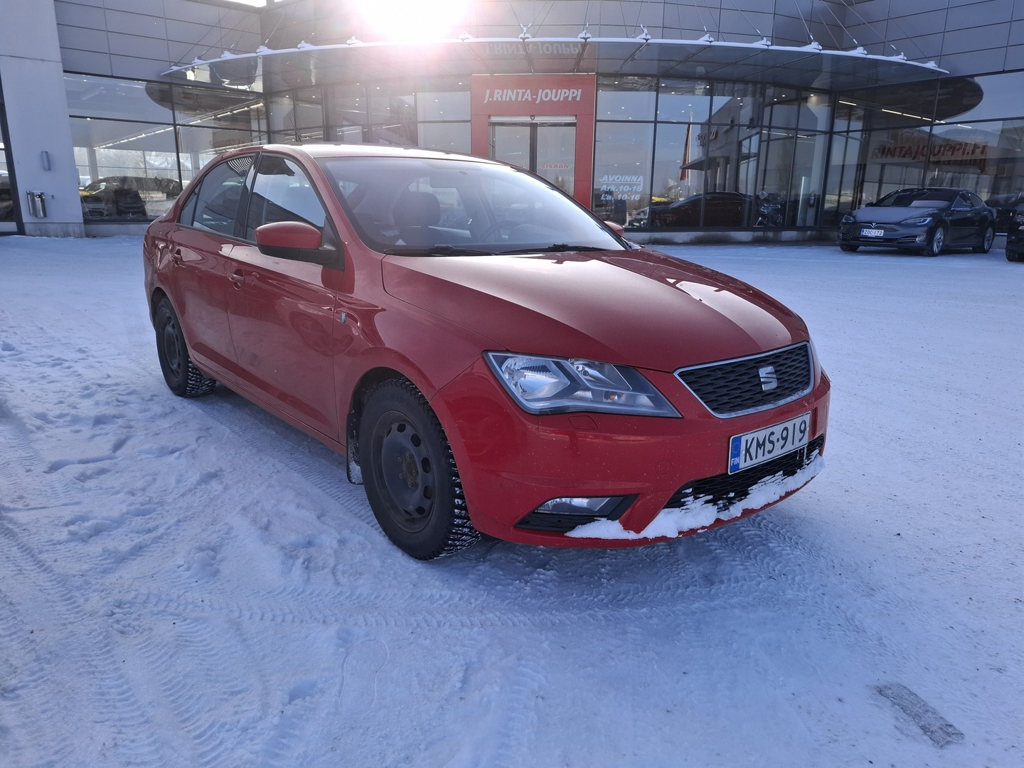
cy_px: 384
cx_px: 512
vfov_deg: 58.9
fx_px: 680
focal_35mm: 23
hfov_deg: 73.9
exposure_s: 1/796
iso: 50
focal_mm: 5.54
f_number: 1.8
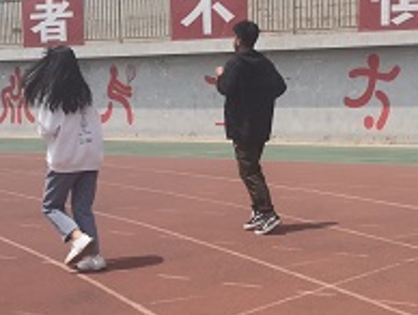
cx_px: 379
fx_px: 1076
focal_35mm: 89
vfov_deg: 16.4
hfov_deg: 21.5
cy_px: 285
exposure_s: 1/1517
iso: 50
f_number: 1.8
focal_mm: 3.95
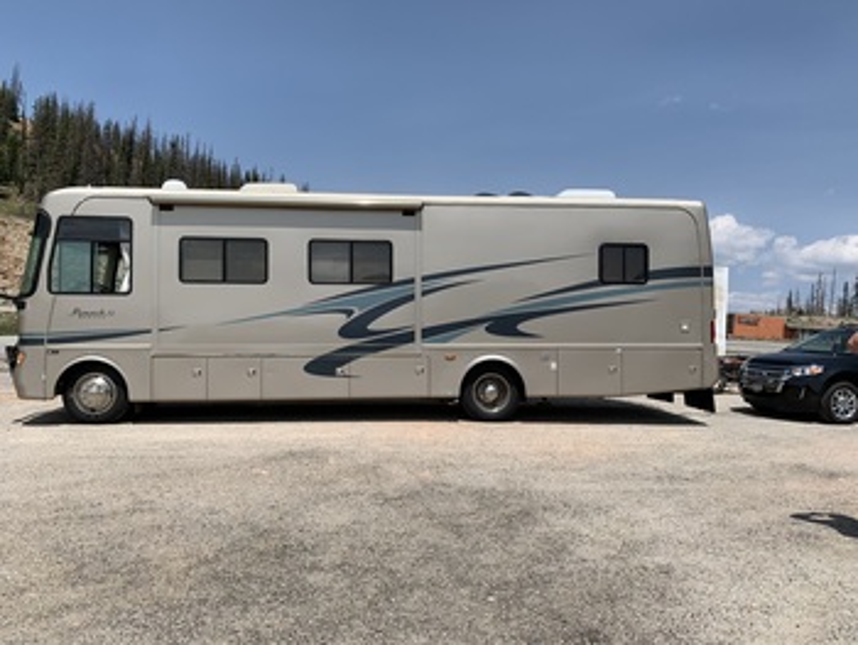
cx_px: 429
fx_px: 645
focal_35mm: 26
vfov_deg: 53.1
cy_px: 322
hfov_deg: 67.3
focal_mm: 4.25
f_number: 1.8
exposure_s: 1/3289
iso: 25
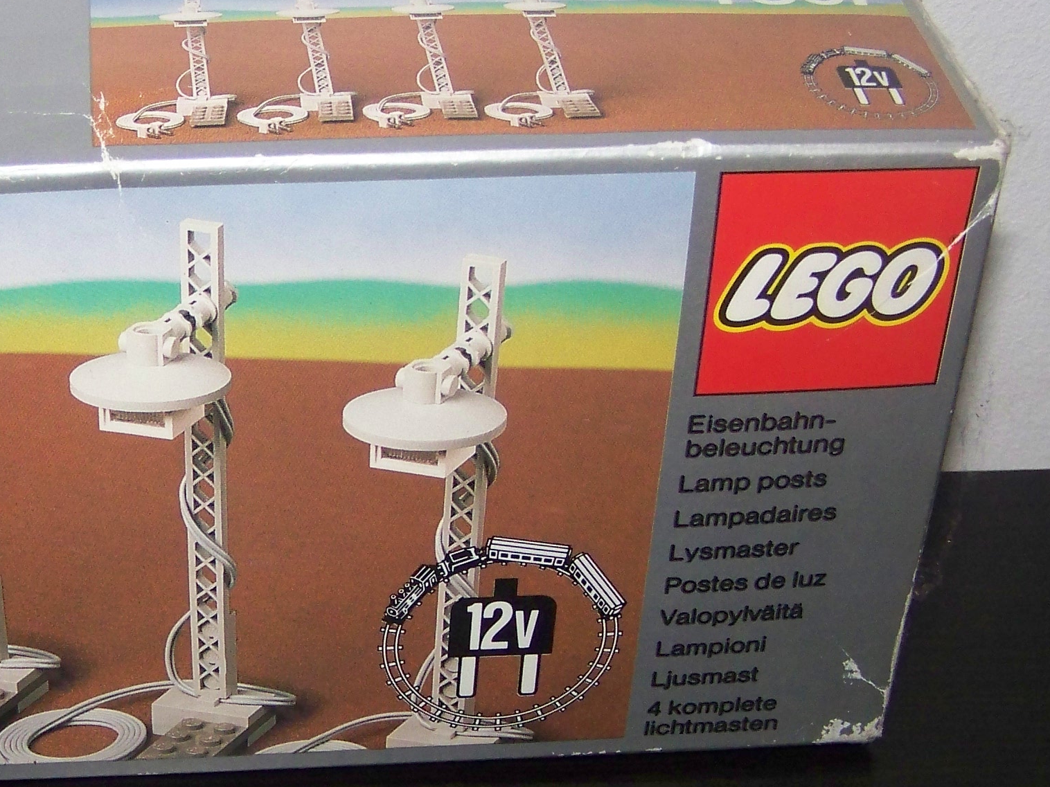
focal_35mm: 77
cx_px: 204
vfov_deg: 19.1
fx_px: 2336
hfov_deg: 24.9
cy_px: 502
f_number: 2.8
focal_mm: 6.3
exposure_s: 1/30
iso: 200
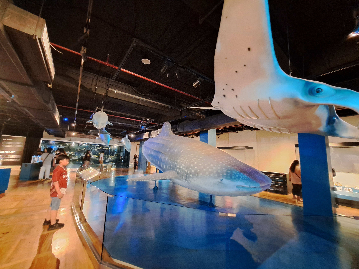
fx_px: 135
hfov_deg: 106.2
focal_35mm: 13
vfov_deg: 89.9
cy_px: 134
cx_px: 180
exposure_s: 1/20
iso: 500
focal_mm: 1.74
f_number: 2.2
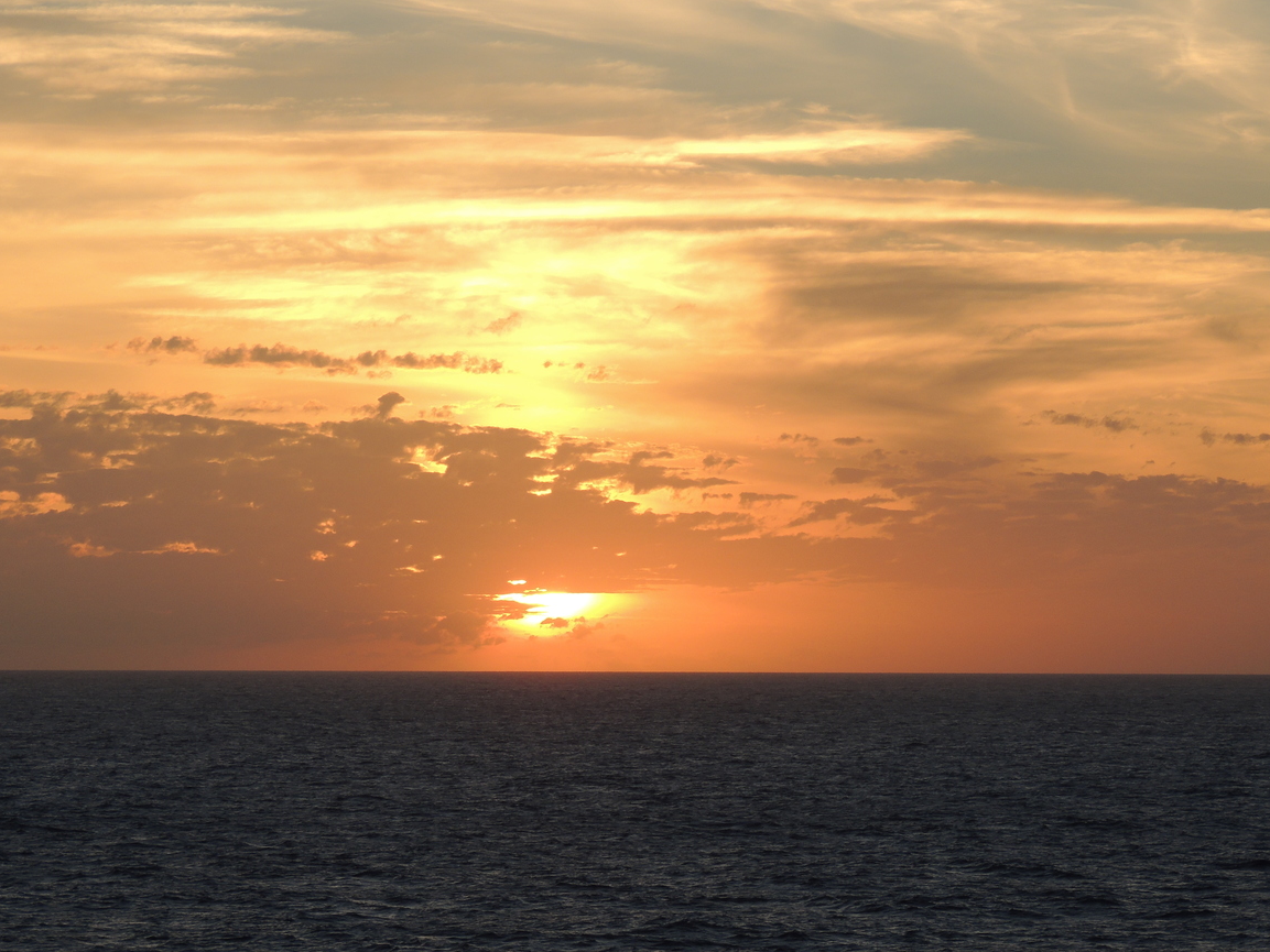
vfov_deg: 9.2
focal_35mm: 161
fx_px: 5907
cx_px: 593
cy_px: 516
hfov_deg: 12.3
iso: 100
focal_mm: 25.8
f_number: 4.4
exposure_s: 1/400
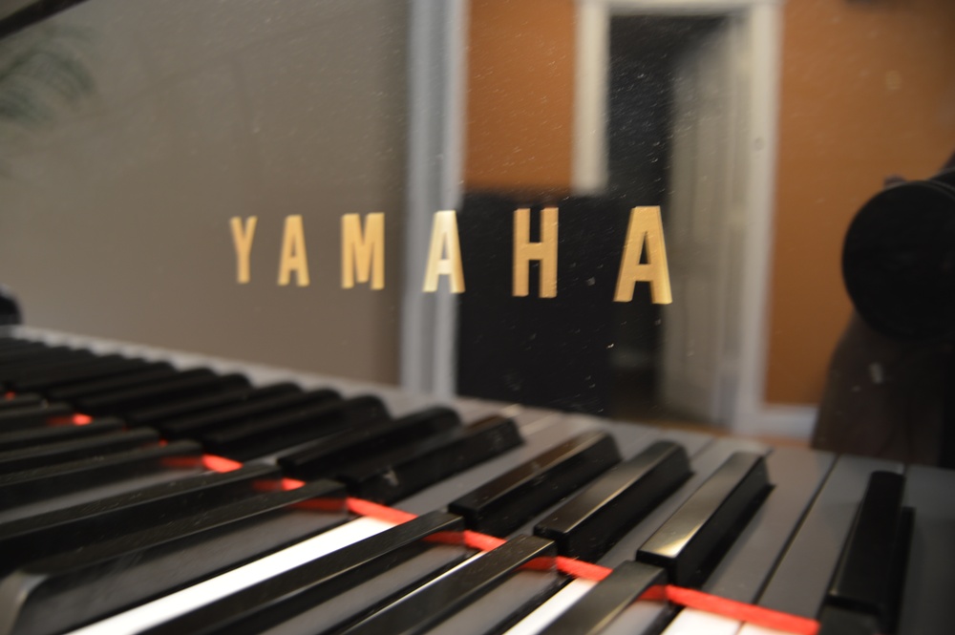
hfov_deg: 67.4
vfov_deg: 47.9
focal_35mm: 27
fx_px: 716
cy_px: 318
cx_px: 478
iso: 100
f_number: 3.5
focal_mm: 18
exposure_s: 2.5
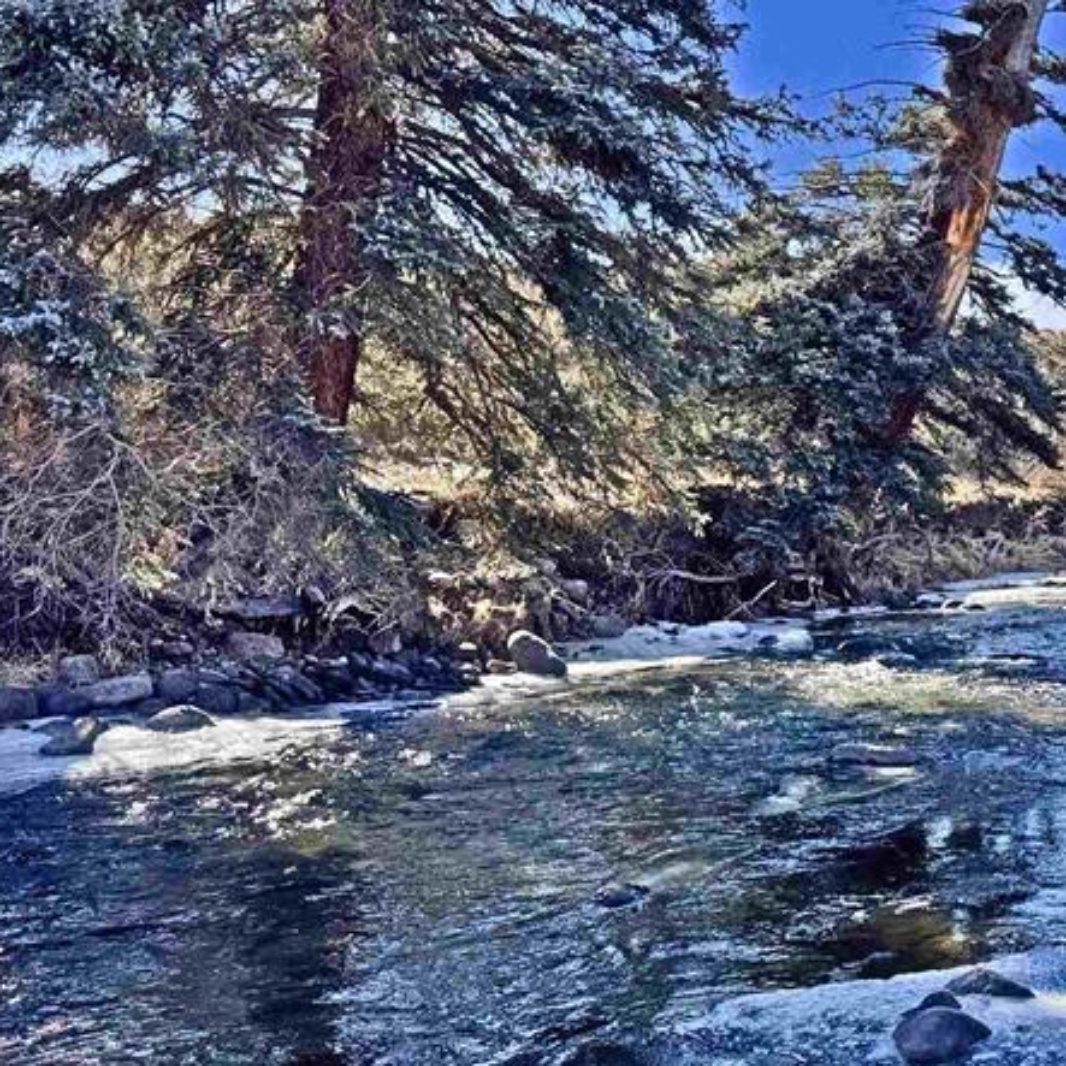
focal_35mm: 49
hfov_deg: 32.0
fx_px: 1707
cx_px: 1068
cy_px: 462
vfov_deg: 34.6
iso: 80
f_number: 1.78
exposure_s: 1/1425
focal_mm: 6.76
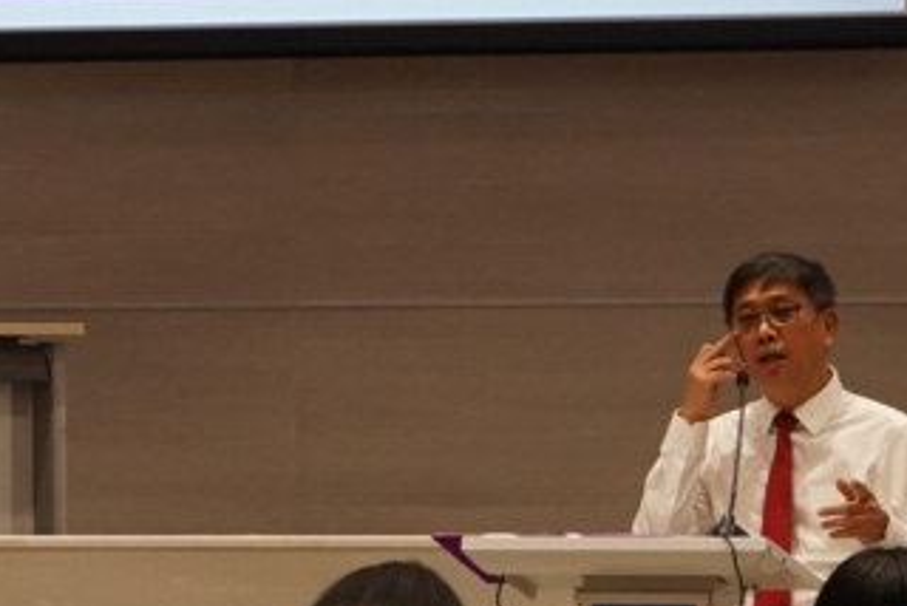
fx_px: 9557
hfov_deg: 5.4
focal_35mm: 379
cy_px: 365
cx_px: 91
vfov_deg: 3.6
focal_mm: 50
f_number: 3.5
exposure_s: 1/80
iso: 500
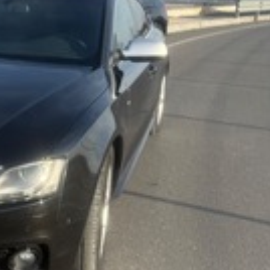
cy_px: 155
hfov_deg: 27.2
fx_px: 503
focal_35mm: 57
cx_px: -36
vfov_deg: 30.0
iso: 80
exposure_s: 1/2110
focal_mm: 6.76
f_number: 1.78
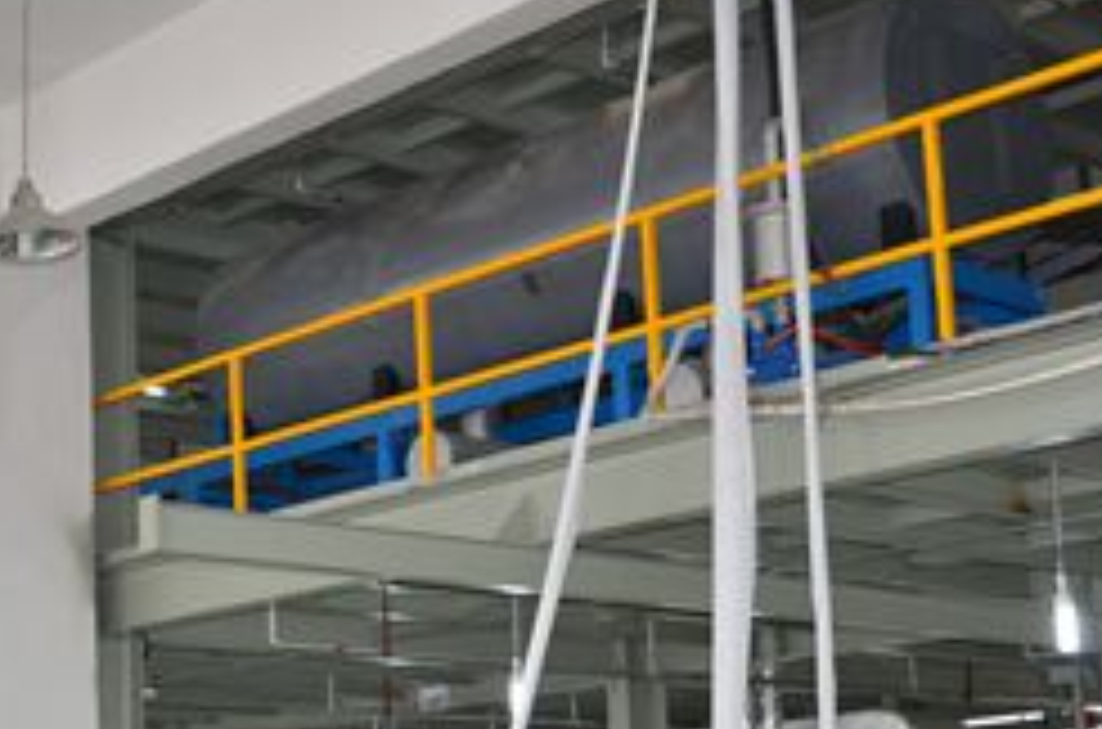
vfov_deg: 17.4
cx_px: 216
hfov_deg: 25.8
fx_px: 2358
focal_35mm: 77
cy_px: 614
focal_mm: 21
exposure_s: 1/60
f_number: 3.8
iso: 500
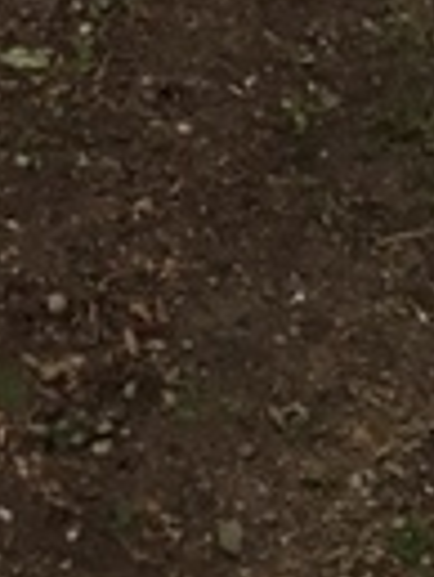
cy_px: -456
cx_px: 18
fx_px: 2403
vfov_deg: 12.5
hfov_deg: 10.2
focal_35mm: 144
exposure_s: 1/15
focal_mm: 4.15
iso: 200
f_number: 2.2
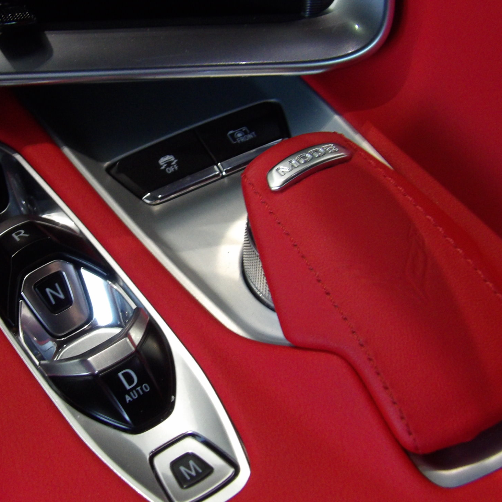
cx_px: 161
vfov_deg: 24.0
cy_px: 244
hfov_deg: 23.9
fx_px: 1181
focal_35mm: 72
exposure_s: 1/20
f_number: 3.8
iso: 378
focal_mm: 8.2
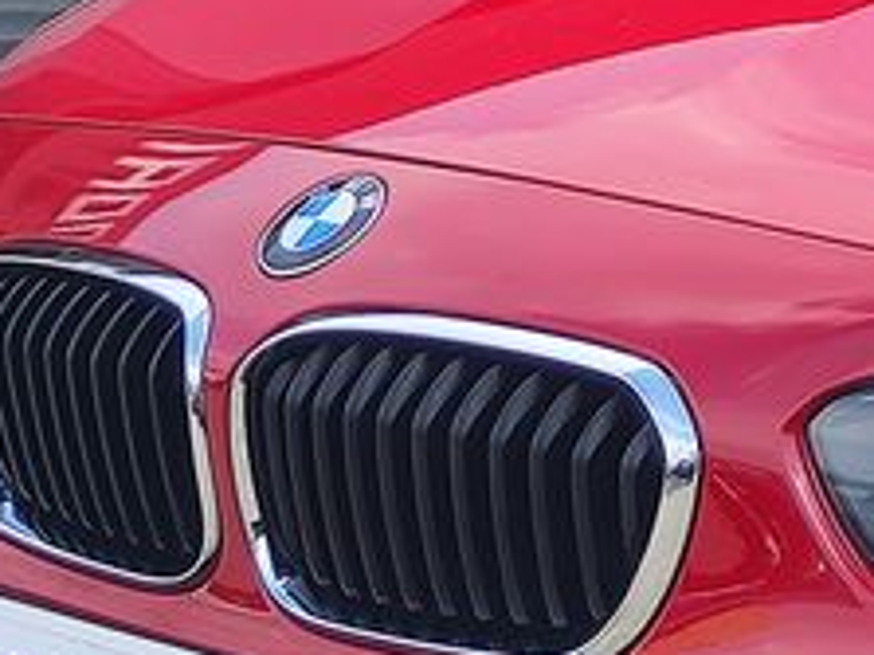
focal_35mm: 124
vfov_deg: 11.9
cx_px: 1713
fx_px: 3129
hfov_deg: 13.7
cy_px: 278
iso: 50
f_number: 1.69
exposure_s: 1/469
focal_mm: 7.01
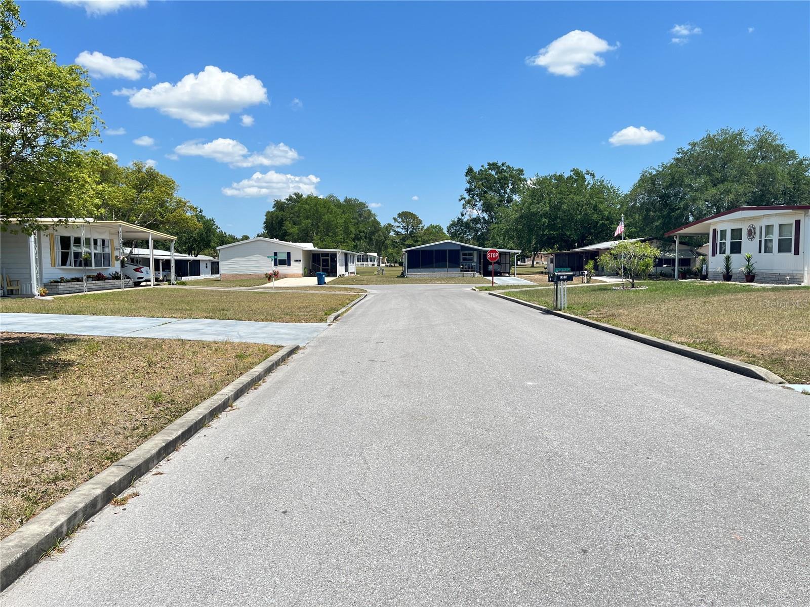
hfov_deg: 67.3
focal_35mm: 26
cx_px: 405
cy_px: 304
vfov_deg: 53.1
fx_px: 608
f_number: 1.6
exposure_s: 1/2825
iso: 50
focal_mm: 5.1
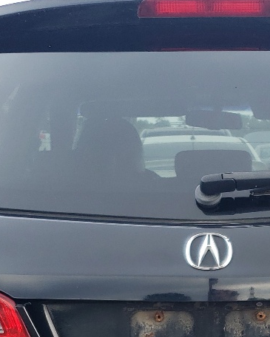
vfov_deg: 20.5
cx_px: 233
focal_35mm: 89
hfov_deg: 17.1
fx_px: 889
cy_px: 372
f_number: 1.5
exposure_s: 1/526
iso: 50
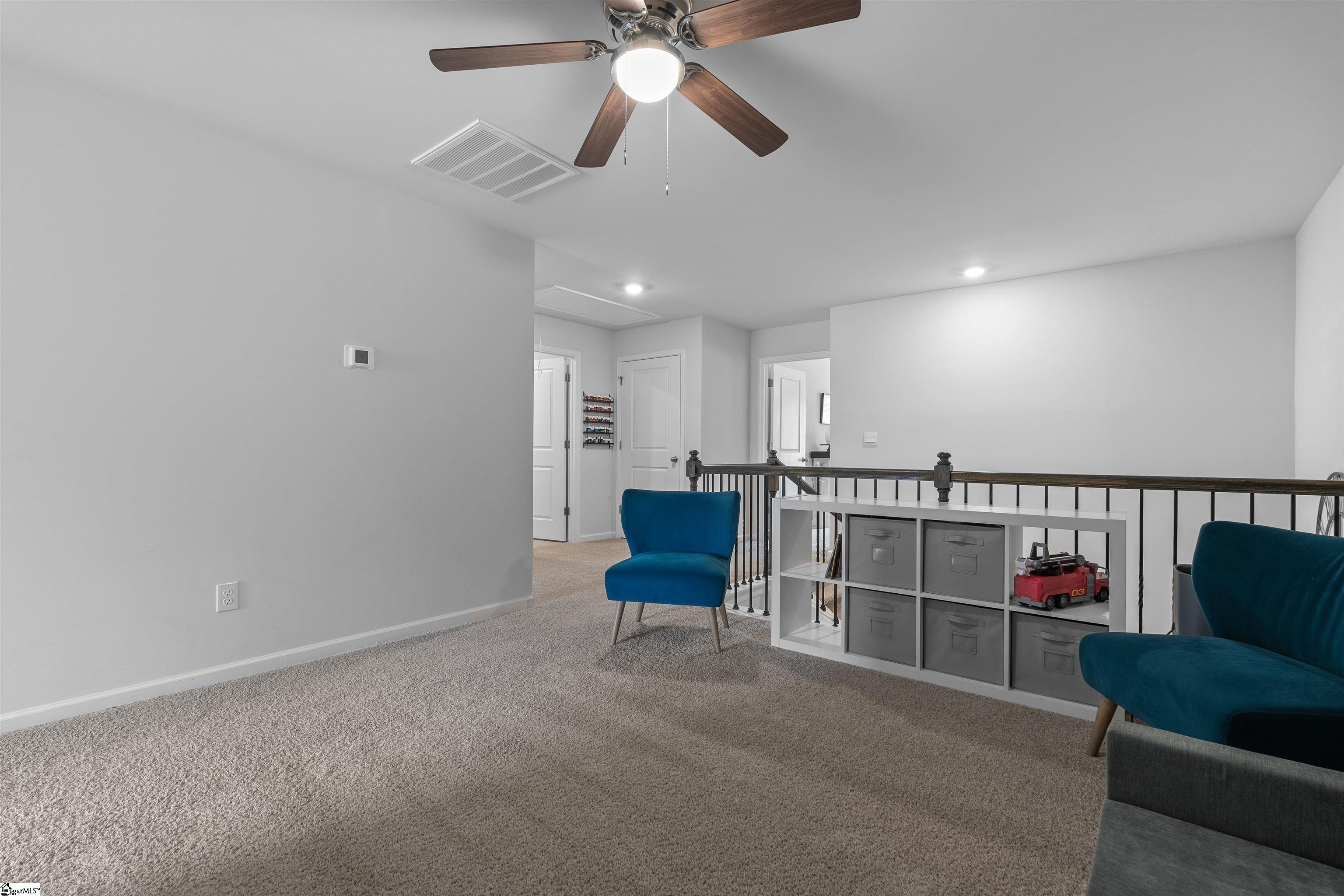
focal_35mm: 16
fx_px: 597
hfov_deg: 96.7
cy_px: 448
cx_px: 672
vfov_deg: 73.7
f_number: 8
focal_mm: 16
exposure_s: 1/1.25
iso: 200
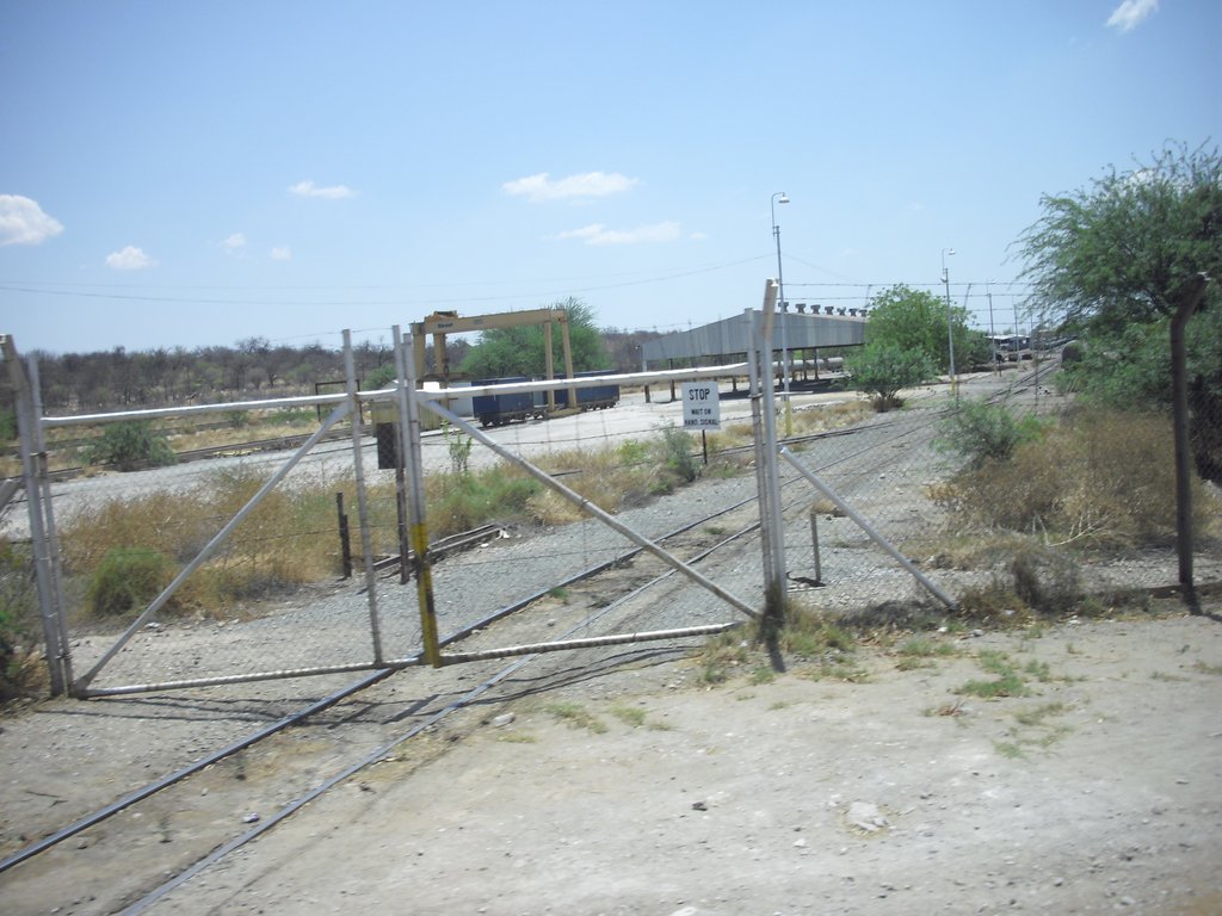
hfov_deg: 49.0
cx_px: 611
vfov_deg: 37.7
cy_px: 458
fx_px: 1341
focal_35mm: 38
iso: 100
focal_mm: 6.2
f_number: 8
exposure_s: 1/320
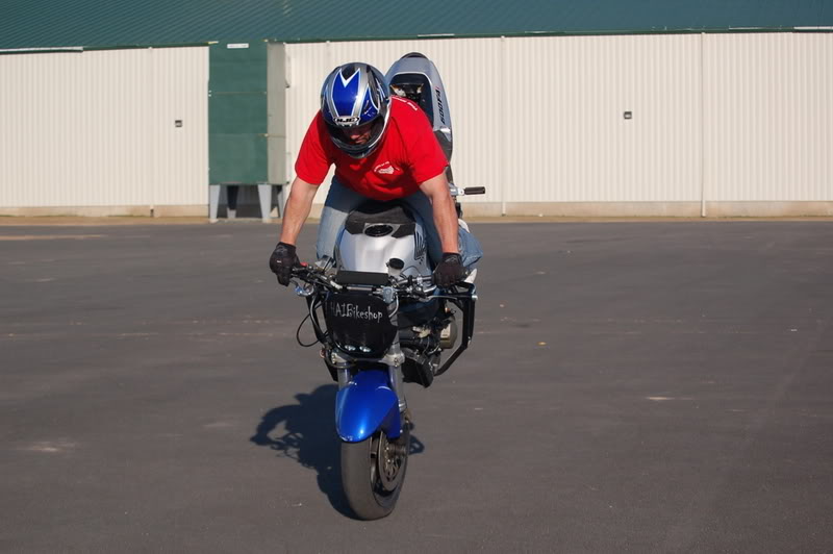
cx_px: 416
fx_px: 1942
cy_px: 277
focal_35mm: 84
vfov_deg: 16.2
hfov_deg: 24.2
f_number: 5.6
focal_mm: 56
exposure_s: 1/500
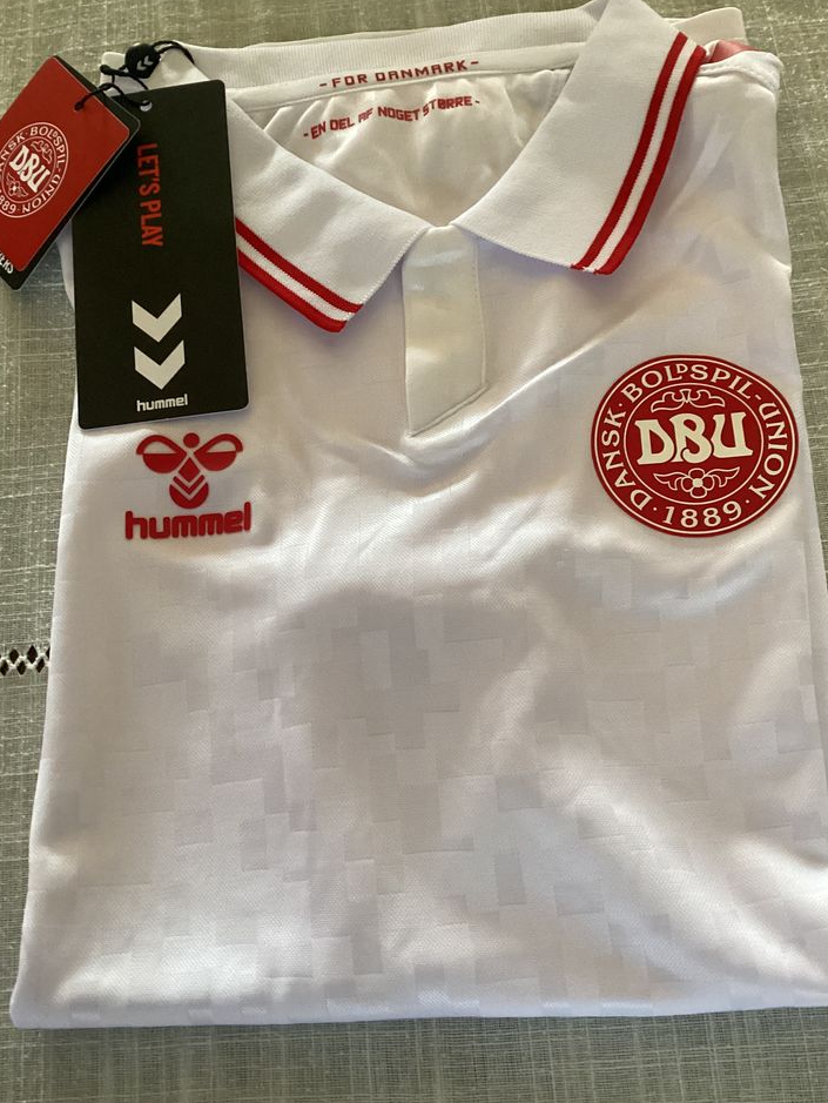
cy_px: 577
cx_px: 432
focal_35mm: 33
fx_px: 1052
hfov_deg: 43.0
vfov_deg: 55.3
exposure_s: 1/40
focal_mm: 3.3
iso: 320
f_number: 2.4
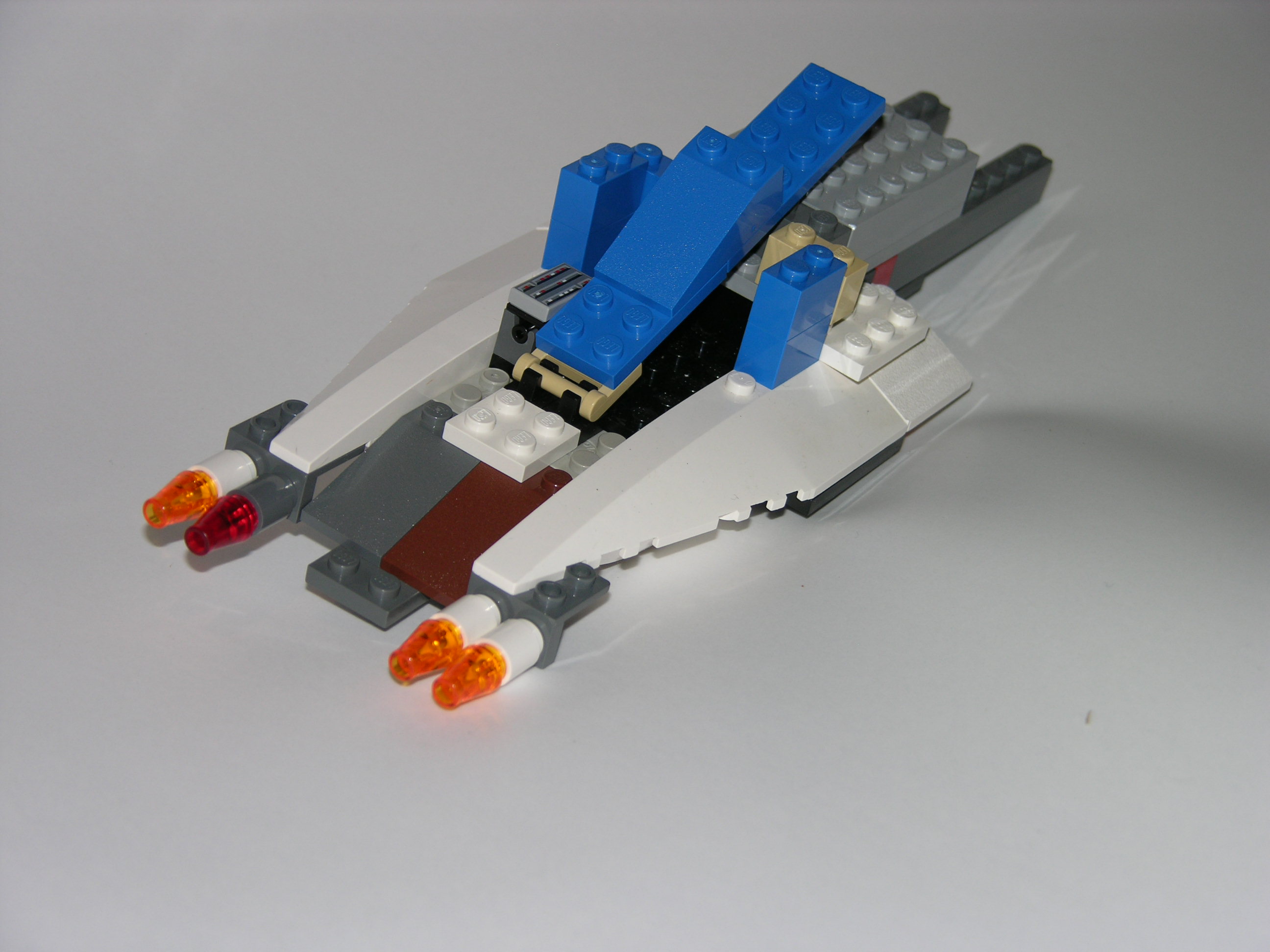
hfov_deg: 21.1
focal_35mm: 93
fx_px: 3412
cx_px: 635
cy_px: 476
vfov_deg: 15.9
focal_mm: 23.7
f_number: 3.6
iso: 50
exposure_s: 1/120
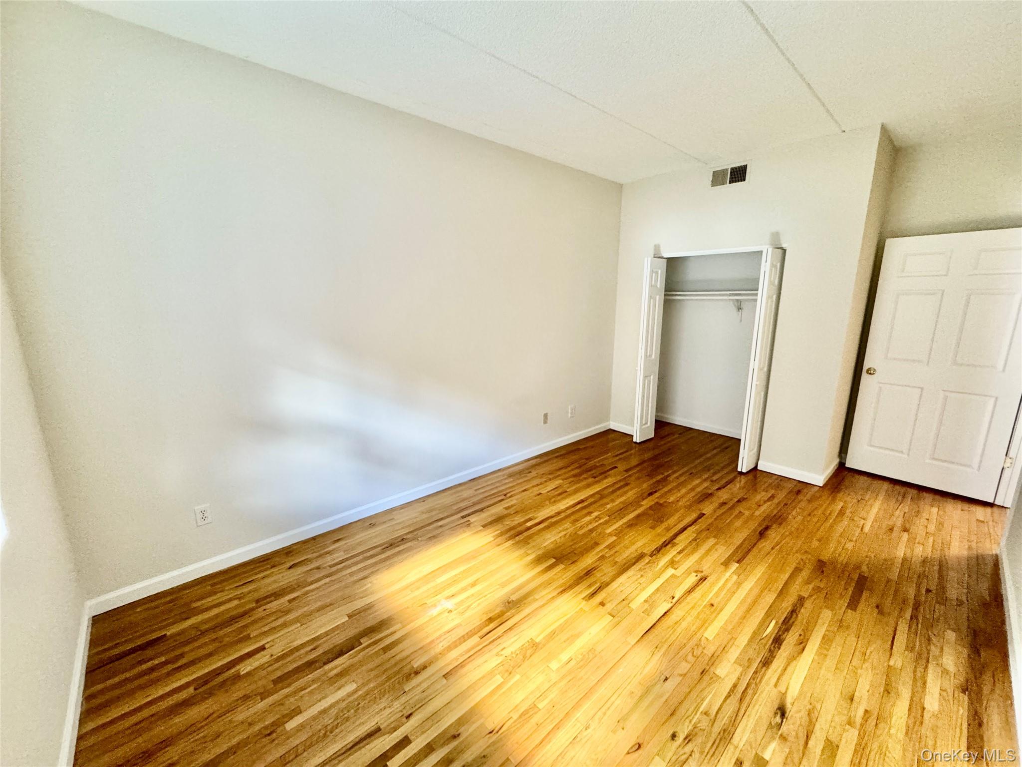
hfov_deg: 102.1
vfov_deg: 85.7
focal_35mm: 14
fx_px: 413
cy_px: 384
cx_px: 511
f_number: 2.2
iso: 500
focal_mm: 2.22
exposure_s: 1/60
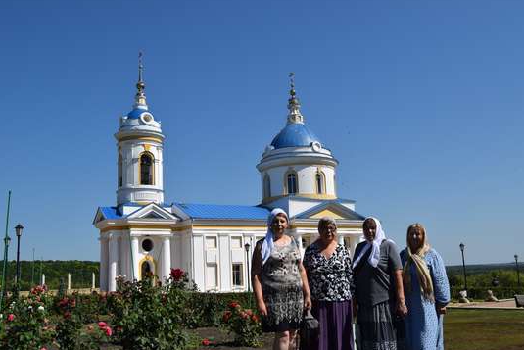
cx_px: 266
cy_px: 174
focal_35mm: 36
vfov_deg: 37.4
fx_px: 517
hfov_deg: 53.7
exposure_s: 1/500
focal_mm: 23
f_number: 11
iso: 200
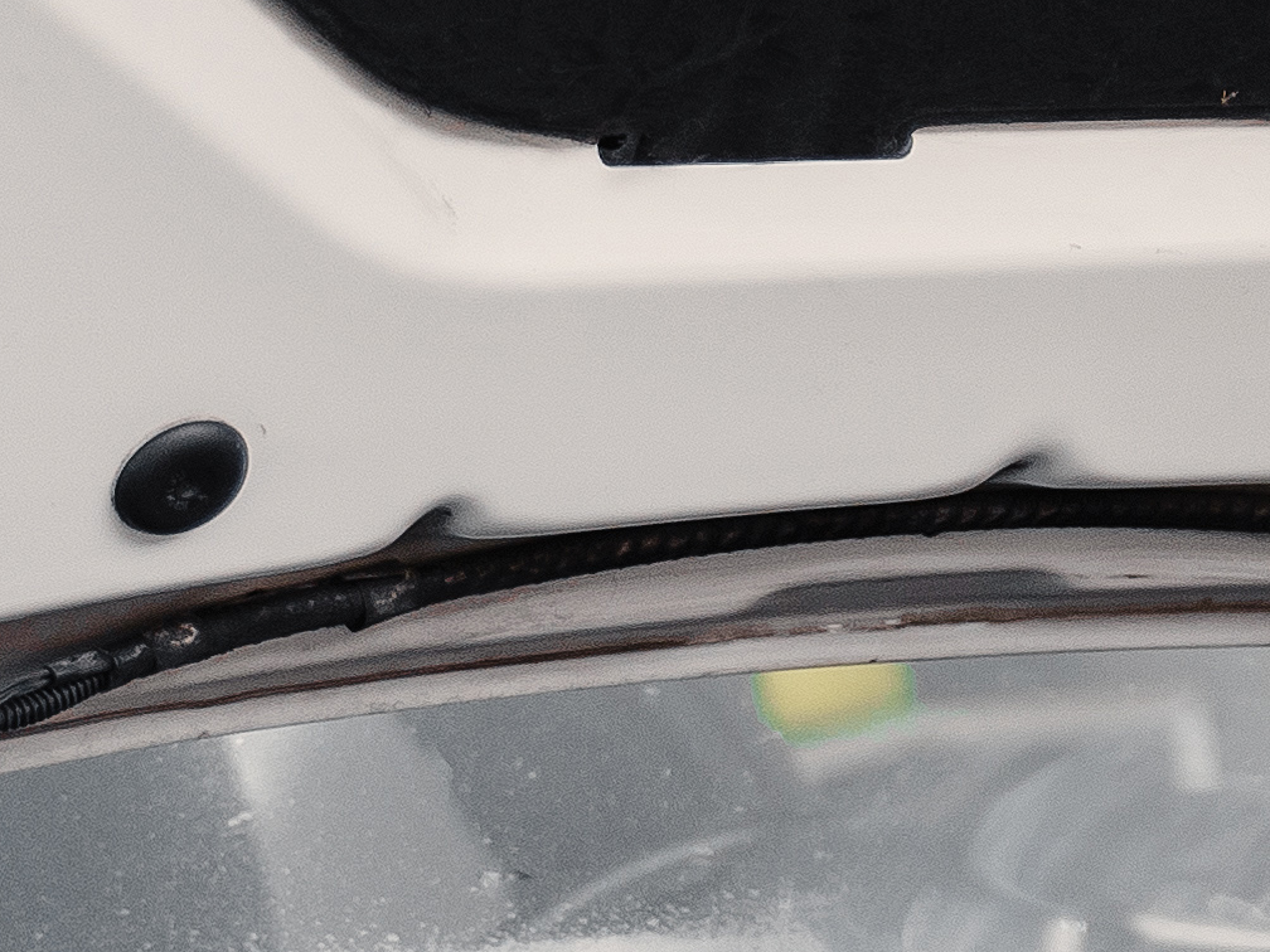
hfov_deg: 9.2
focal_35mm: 206
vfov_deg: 7.2
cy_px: 616
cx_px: 2219
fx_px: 7558
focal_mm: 36
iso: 800
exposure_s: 1/320
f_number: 2.8
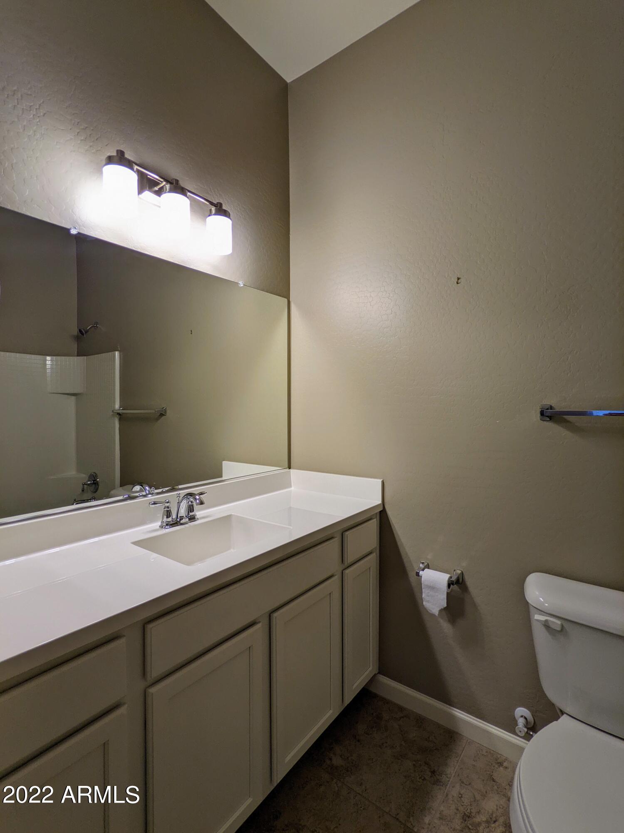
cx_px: 312
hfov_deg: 78.1
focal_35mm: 16
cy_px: 416
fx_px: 385
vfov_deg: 94.5
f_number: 2.2
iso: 38
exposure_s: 1/24
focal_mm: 2.22
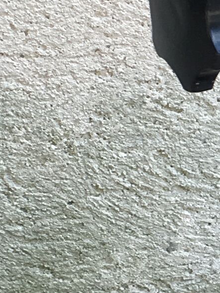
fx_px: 1678
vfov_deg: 10.0
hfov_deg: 7.4
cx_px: 346
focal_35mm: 198
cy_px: 173
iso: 25
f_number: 2.2
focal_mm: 4.15
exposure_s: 1/109
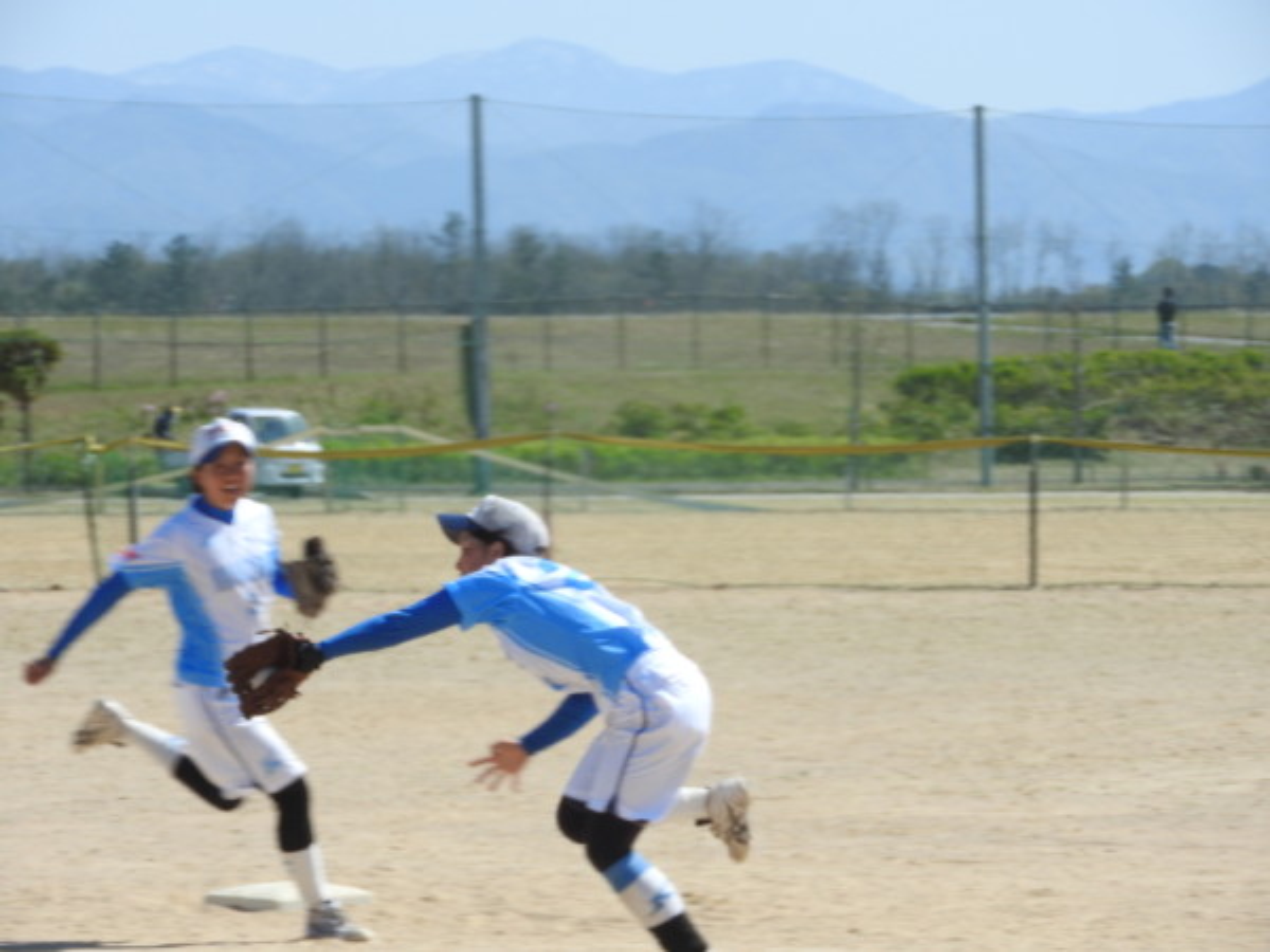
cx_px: 635
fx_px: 11006
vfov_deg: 5.0
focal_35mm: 300
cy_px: 476
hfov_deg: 6.6
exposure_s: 1/500
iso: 100
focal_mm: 53.7
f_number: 5.5
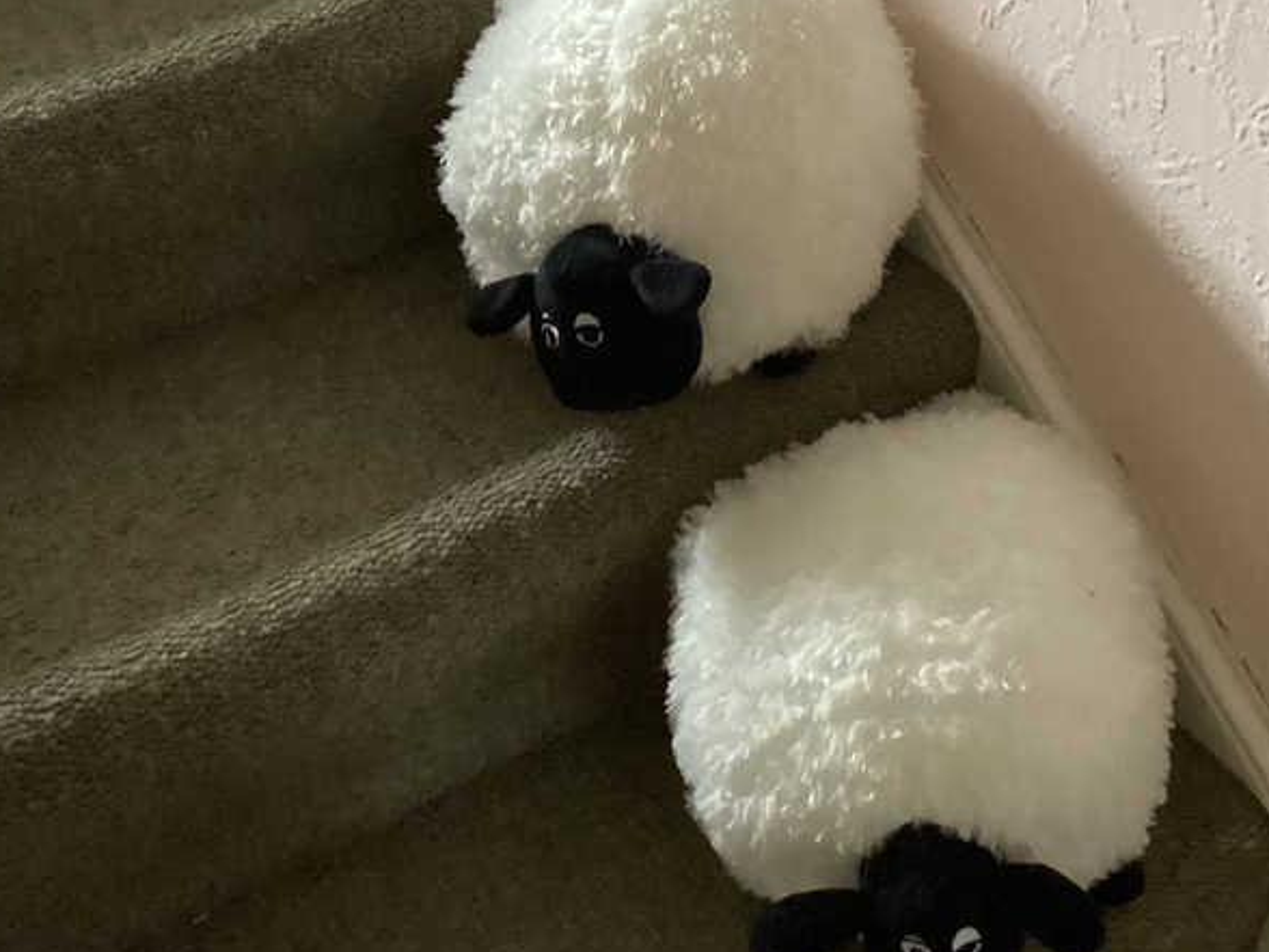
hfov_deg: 35.5
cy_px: 220
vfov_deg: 26.6
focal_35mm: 54
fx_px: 1980
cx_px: 663
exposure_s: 1/17
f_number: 2.4
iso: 640
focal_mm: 3.3
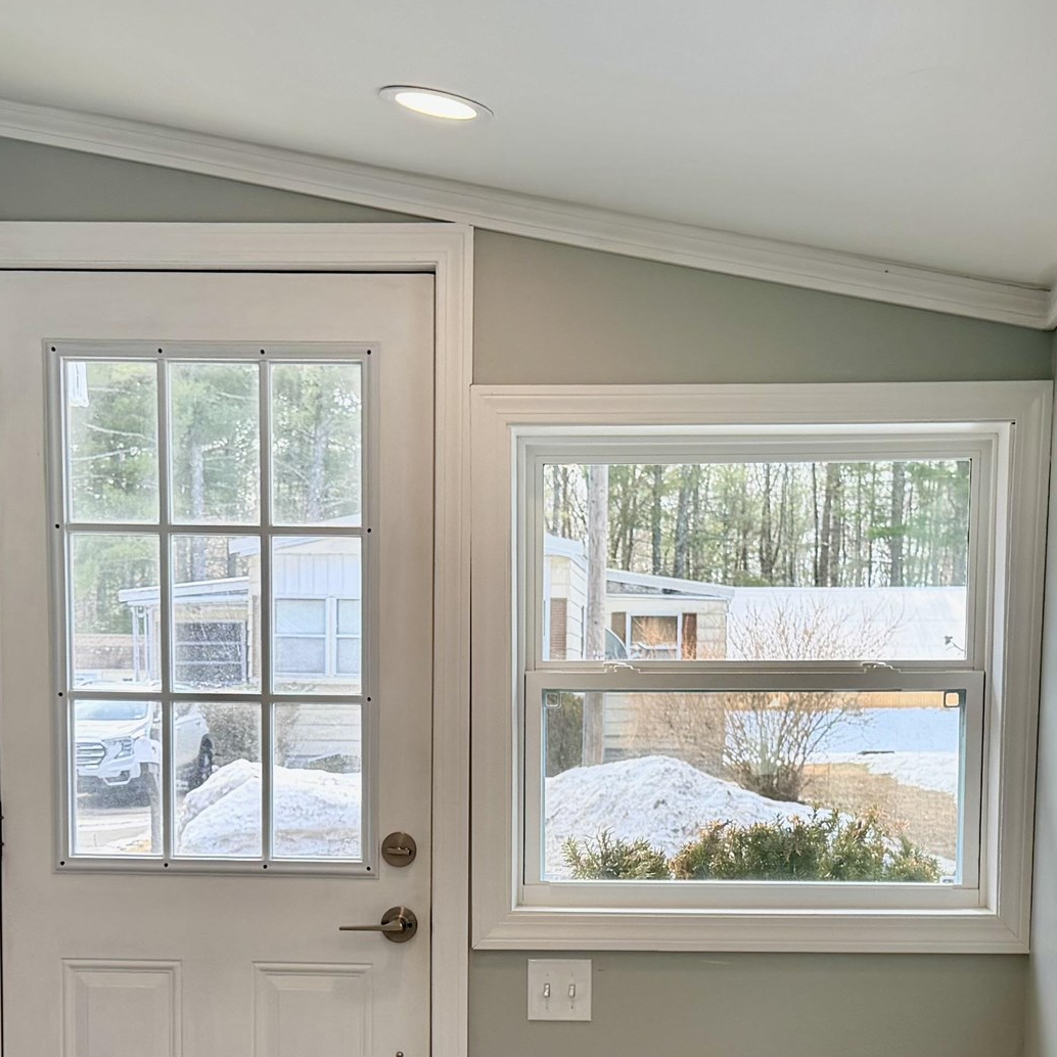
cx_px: 537
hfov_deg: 27.3
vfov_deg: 26.5
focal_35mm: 63
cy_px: 922
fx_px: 2176
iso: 100
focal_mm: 6.76
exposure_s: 1/510
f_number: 1.78
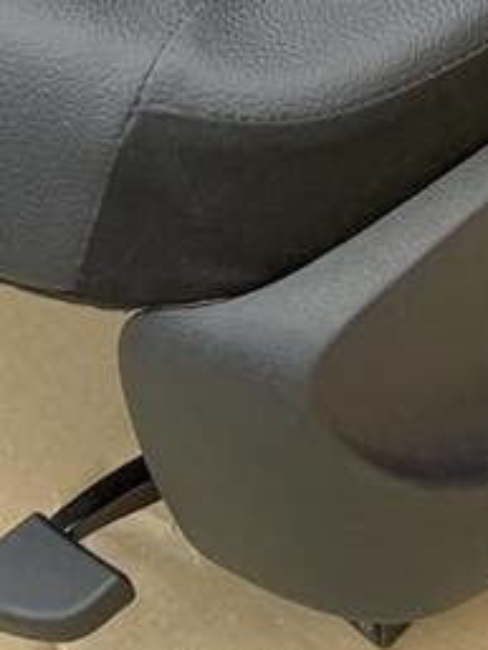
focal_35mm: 162
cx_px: 668
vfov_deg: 9.8
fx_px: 3043
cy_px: -1194
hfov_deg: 9.0
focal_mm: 4.2
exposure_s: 1/121
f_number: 1.6
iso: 80
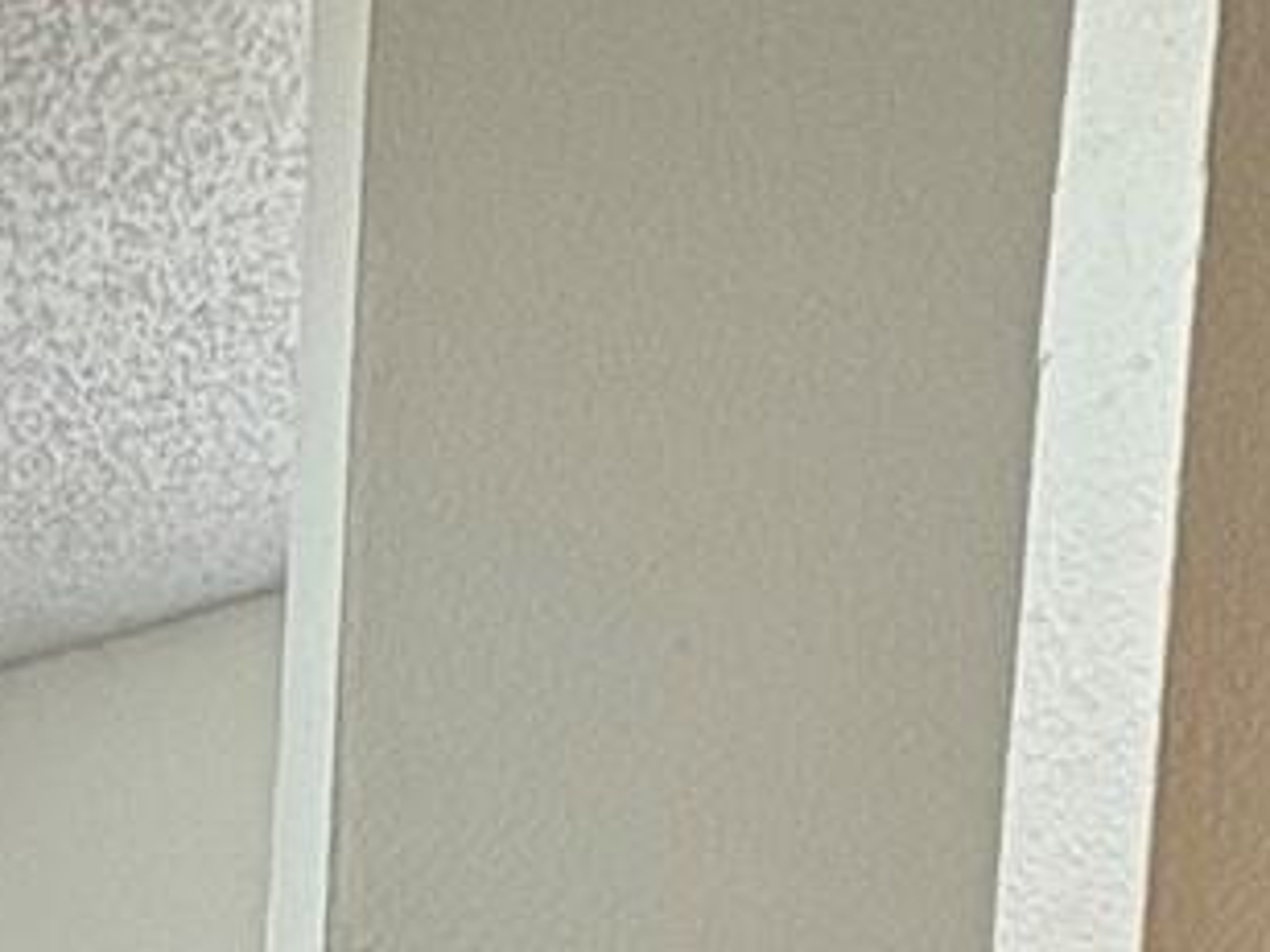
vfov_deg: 11.2
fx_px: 3412
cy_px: 2699
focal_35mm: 93
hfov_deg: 19.1
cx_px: -491
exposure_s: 1/60
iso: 125
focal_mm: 2.22
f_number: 2.2
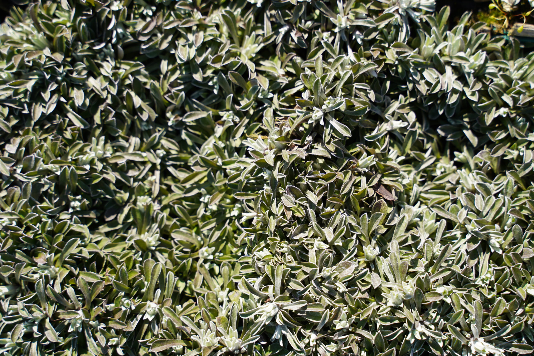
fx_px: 1112
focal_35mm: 75
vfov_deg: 18.2
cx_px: 267
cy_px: 178
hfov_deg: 27.0
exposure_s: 1/250
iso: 100
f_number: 5
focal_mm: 75
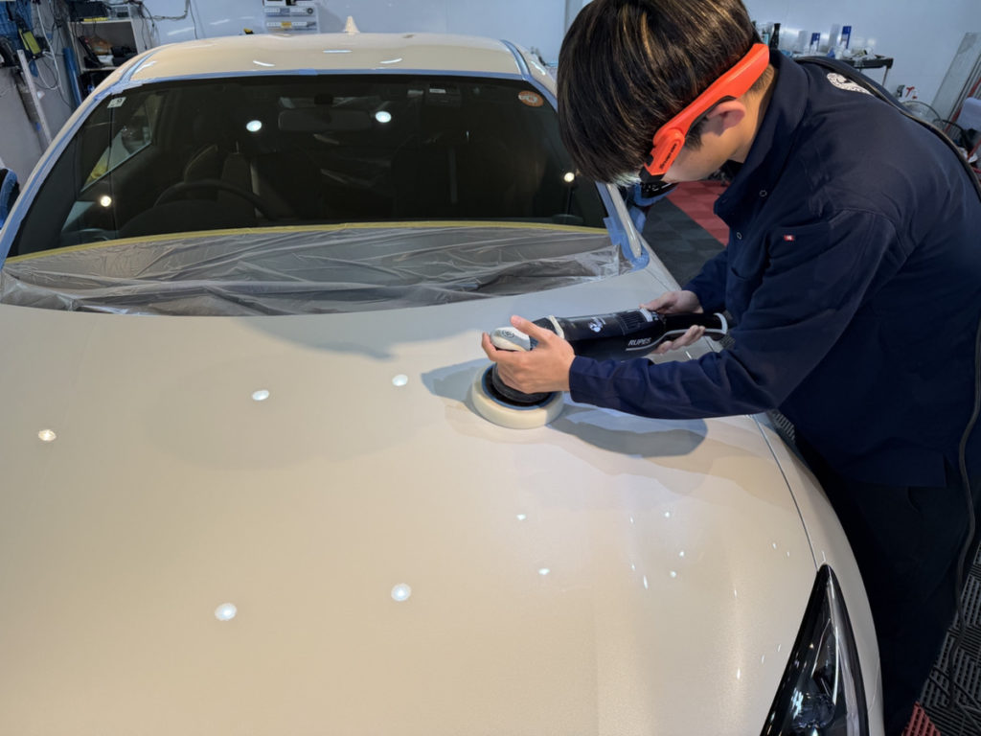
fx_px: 680
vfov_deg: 56.8
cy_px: 368
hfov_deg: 71.6
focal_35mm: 24
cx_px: 490
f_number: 1.78
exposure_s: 1/363
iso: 80
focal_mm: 6.76
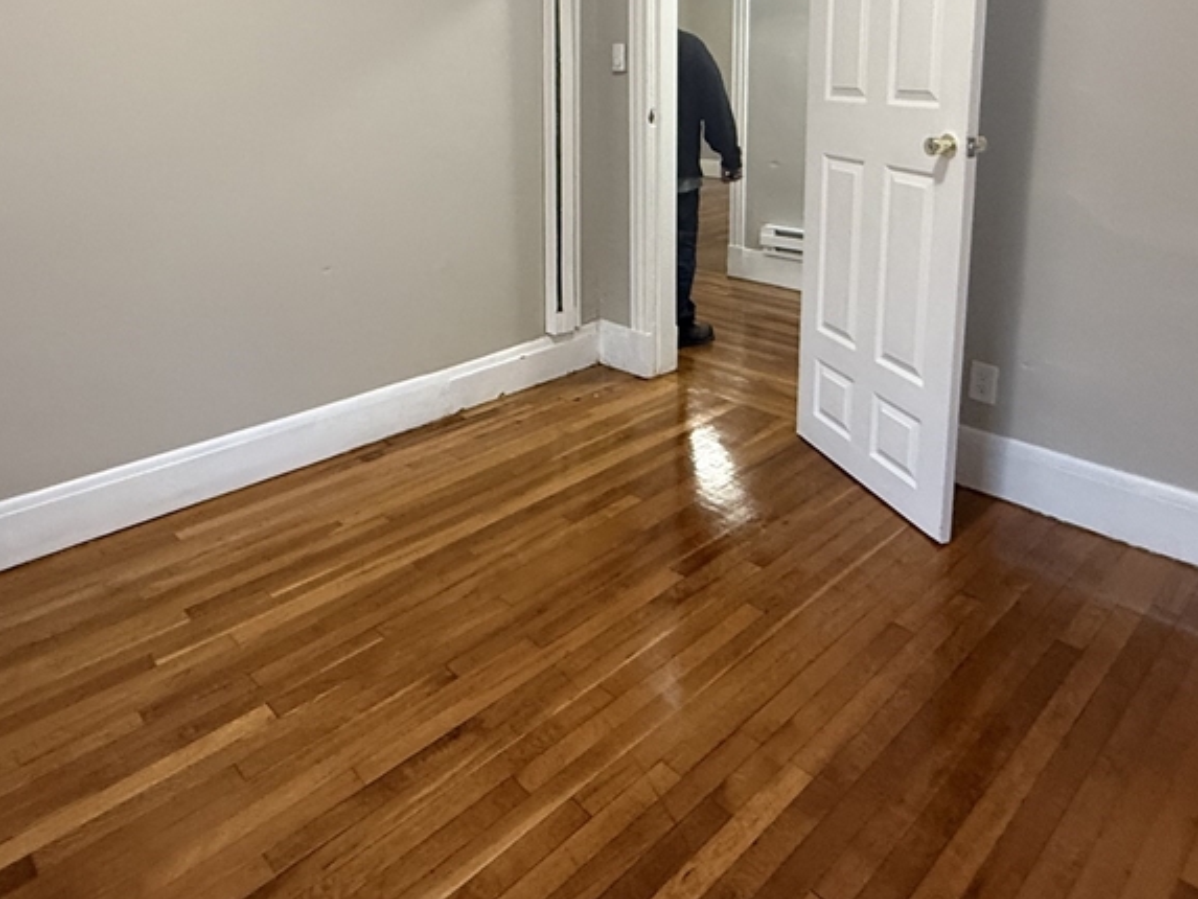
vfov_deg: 52.3
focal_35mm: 25
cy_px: 217
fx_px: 865
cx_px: 542
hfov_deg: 69.2
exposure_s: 1/60
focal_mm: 2.22
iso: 400
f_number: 2.2
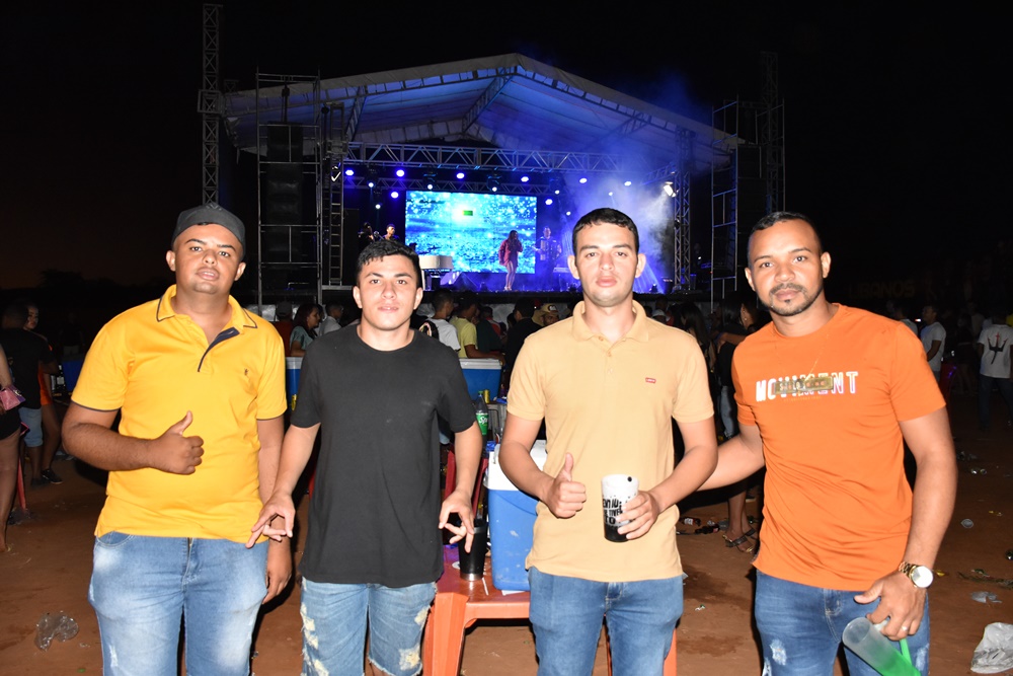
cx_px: 506
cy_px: 338
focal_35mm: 30
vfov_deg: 43.6
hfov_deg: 61.9
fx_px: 844
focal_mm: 20
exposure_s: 1/100
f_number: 3.5
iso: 1600
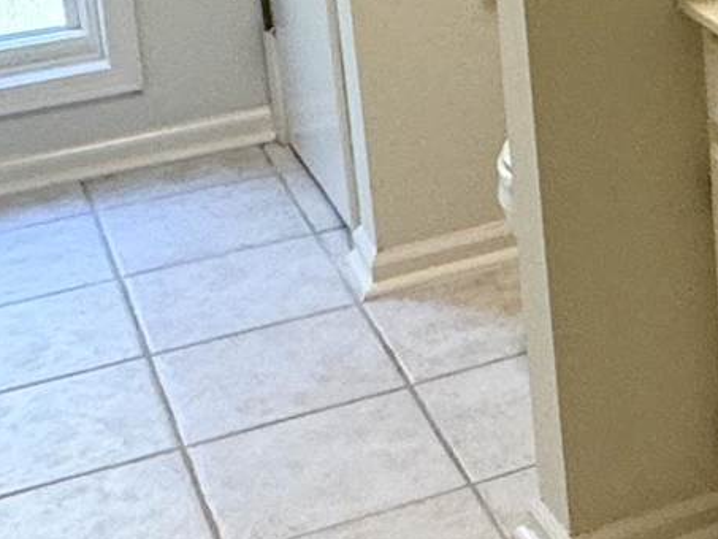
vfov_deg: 14.9
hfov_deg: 18.4
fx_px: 1971
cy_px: -138
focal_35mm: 95
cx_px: 1062
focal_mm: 2.22
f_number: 2.2
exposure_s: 1/120
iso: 160
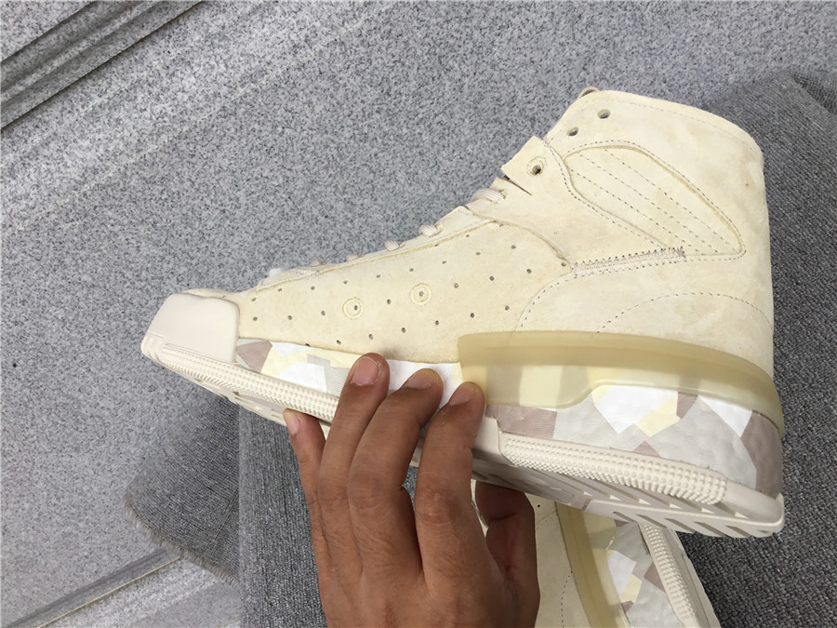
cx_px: 418
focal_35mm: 31
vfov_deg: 45.4
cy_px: 314
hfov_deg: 58.4
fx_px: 750
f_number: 2.4
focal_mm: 3.3
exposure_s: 1/186
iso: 25
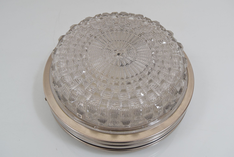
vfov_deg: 31.9
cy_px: 78
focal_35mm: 42
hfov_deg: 46.4
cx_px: 117
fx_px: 273
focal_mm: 28
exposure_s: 1/100
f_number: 6.3
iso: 1600
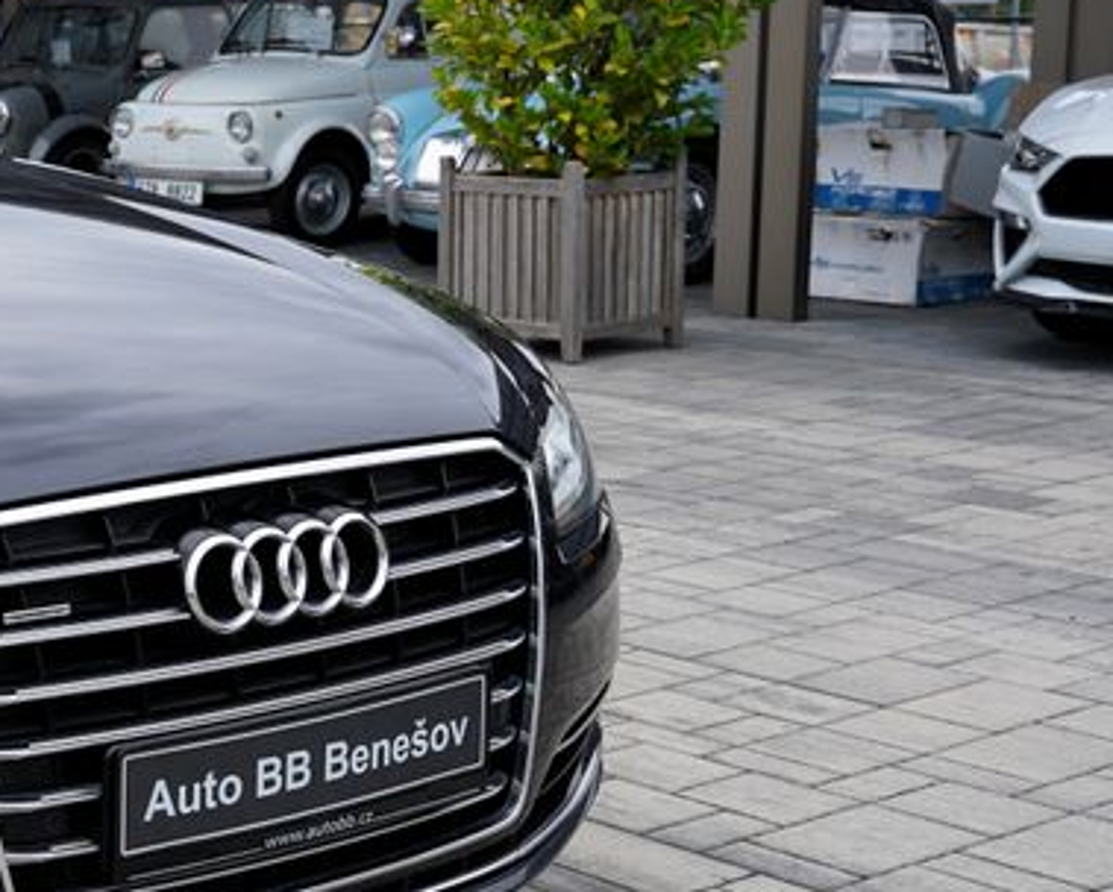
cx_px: -344
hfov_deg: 22.4
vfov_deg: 20.2
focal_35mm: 76
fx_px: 2506
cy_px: 395
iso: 100
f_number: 5.6
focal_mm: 30
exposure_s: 1/125
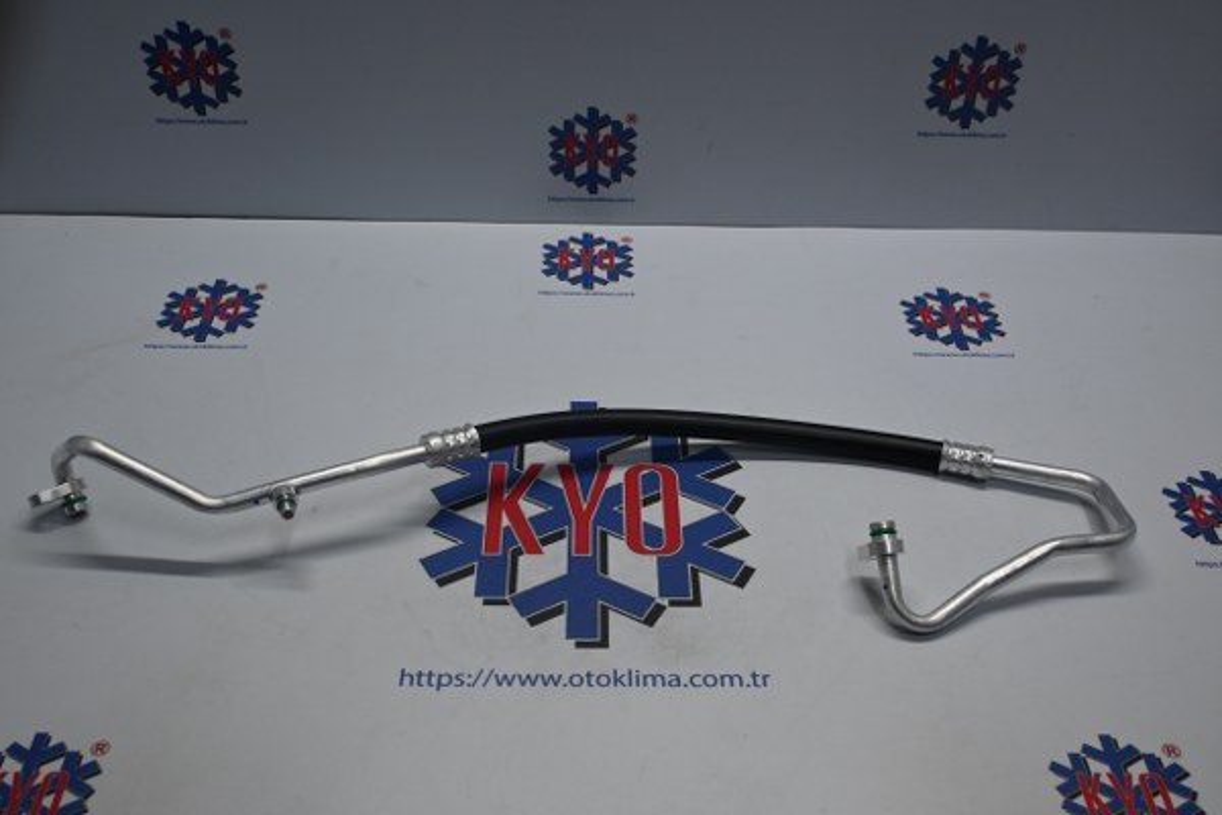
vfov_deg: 35.5
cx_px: 611
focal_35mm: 38
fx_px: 1273
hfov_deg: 51.3
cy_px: 408
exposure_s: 1/160
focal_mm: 25
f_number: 4.2
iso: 400
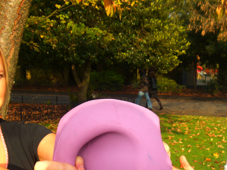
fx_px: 472
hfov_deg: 27.0
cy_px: 146
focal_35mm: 72
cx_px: 129
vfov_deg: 20.1
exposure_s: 1/80
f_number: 5.6
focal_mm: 7.9
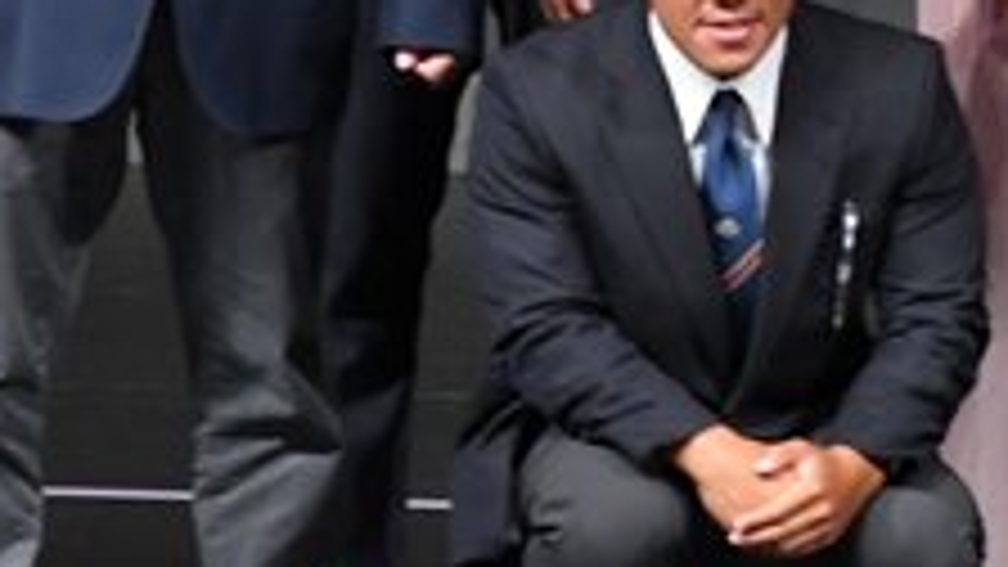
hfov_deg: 2.2
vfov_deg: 1.2
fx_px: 26140
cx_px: 542
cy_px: -117
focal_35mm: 978
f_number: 5.6
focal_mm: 180
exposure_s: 1/400
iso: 4000
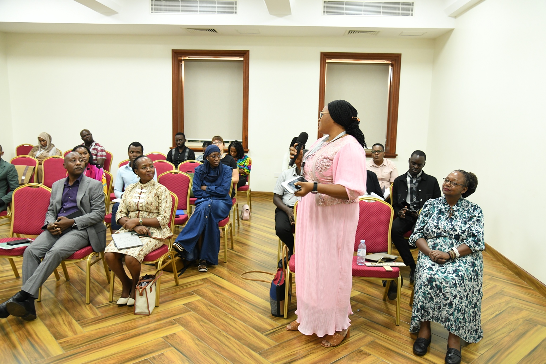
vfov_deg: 45.0
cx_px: 276
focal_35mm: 29
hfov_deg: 63.7
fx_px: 440
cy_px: 186
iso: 2500
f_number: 4
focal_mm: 28
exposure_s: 1/125
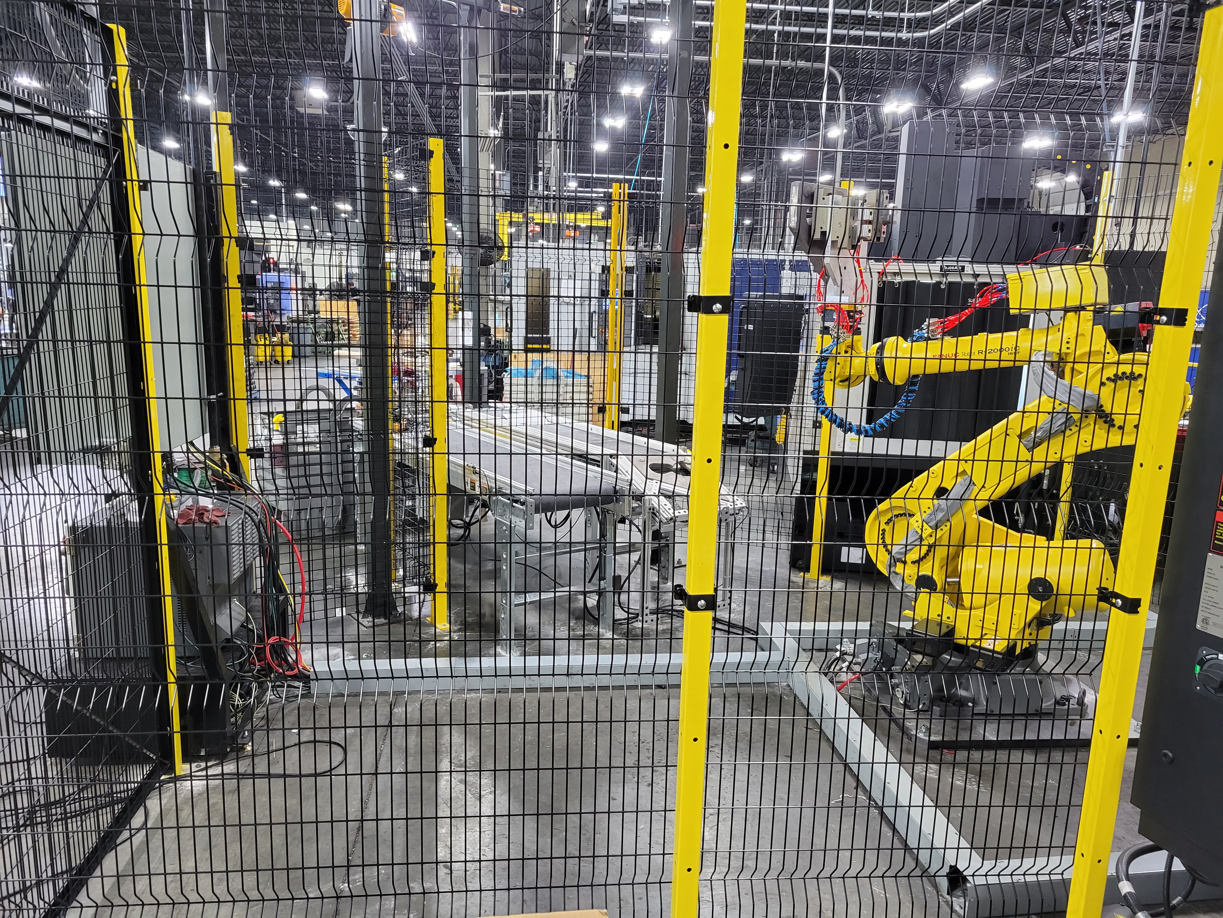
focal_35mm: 26
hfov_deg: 67.3
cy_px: 459
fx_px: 919
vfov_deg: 53.1
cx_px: 612
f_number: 1.8
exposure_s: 1/39
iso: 320
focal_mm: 5.4
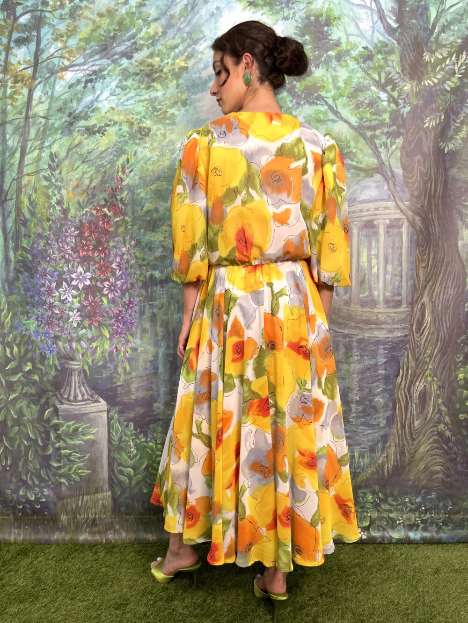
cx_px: 234
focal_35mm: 25
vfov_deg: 69.4
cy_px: 312
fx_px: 451
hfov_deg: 54.9
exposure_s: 1/121
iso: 100
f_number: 1.6
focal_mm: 5.1
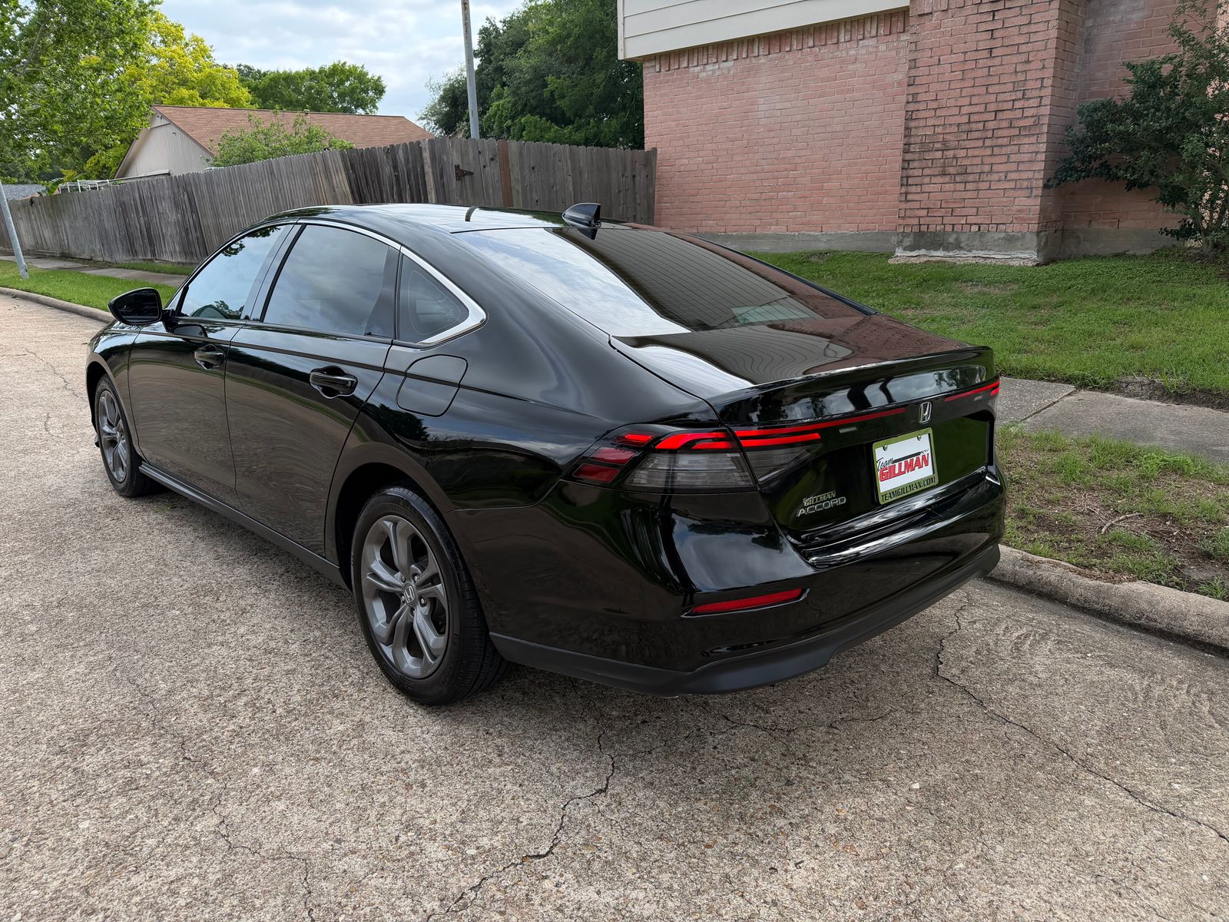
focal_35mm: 24
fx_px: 852
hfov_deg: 71.6
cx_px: 614
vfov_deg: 56.8
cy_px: 461
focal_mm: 6.76
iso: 100
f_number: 1.78
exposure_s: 1/1337
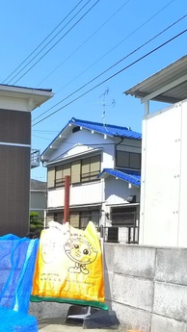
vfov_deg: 38.1
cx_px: -46
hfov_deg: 20.9
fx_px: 467
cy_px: 251
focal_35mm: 53
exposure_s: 1/500
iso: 400
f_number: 4
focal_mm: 5.1
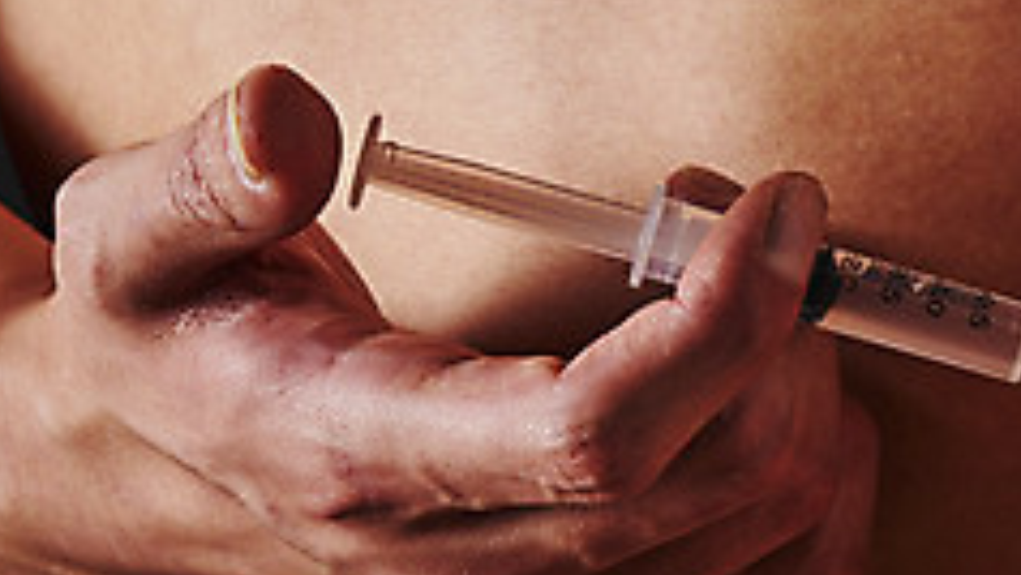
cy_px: 562
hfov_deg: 7.7
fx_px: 7501
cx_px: 1049
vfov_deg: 4.4
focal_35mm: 277
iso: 100
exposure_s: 1/125
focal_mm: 105
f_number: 22
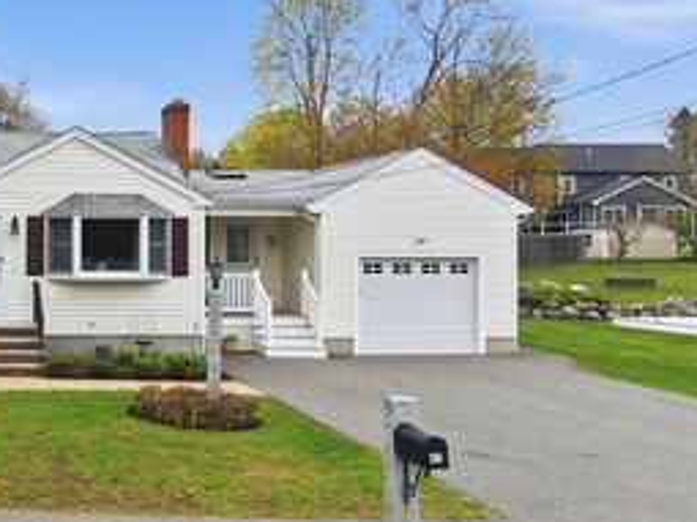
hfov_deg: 37.1
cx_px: 36
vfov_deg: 30.8
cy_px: 245
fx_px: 946
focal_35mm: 47
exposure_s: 1/800
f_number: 1.8
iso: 100
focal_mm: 8.7
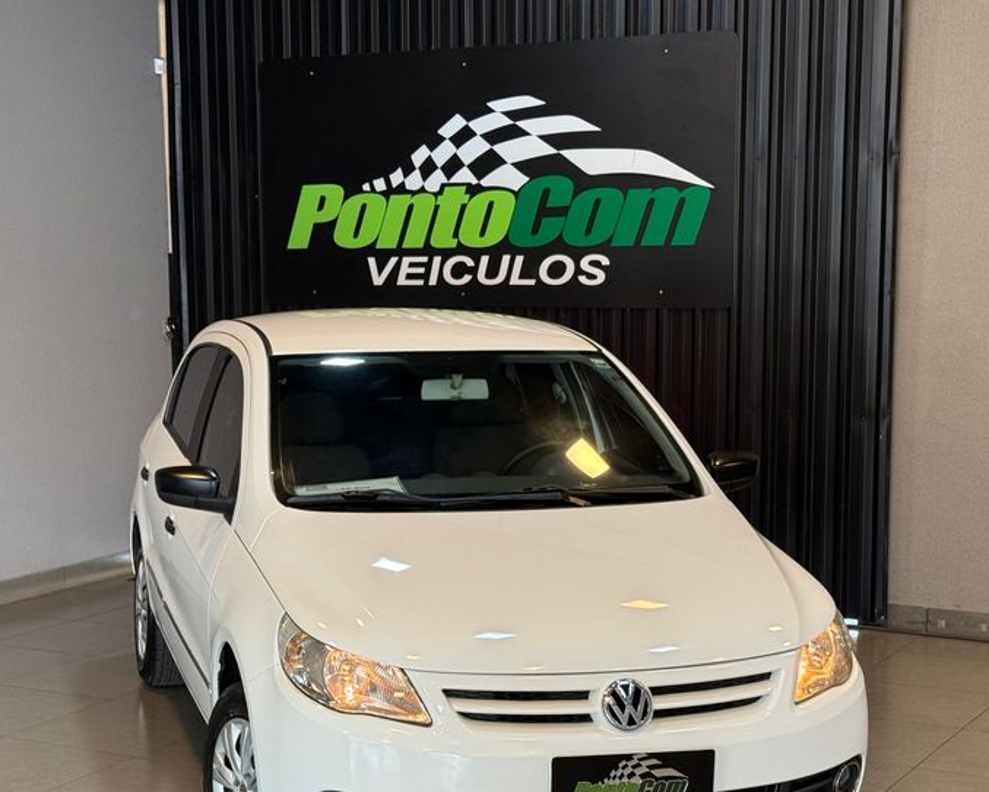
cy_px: 478
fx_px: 1932
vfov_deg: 23.1
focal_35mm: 66
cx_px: 457
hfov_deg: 28.7
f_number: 1.78
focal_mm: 6.76
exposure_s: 1/60
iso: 100
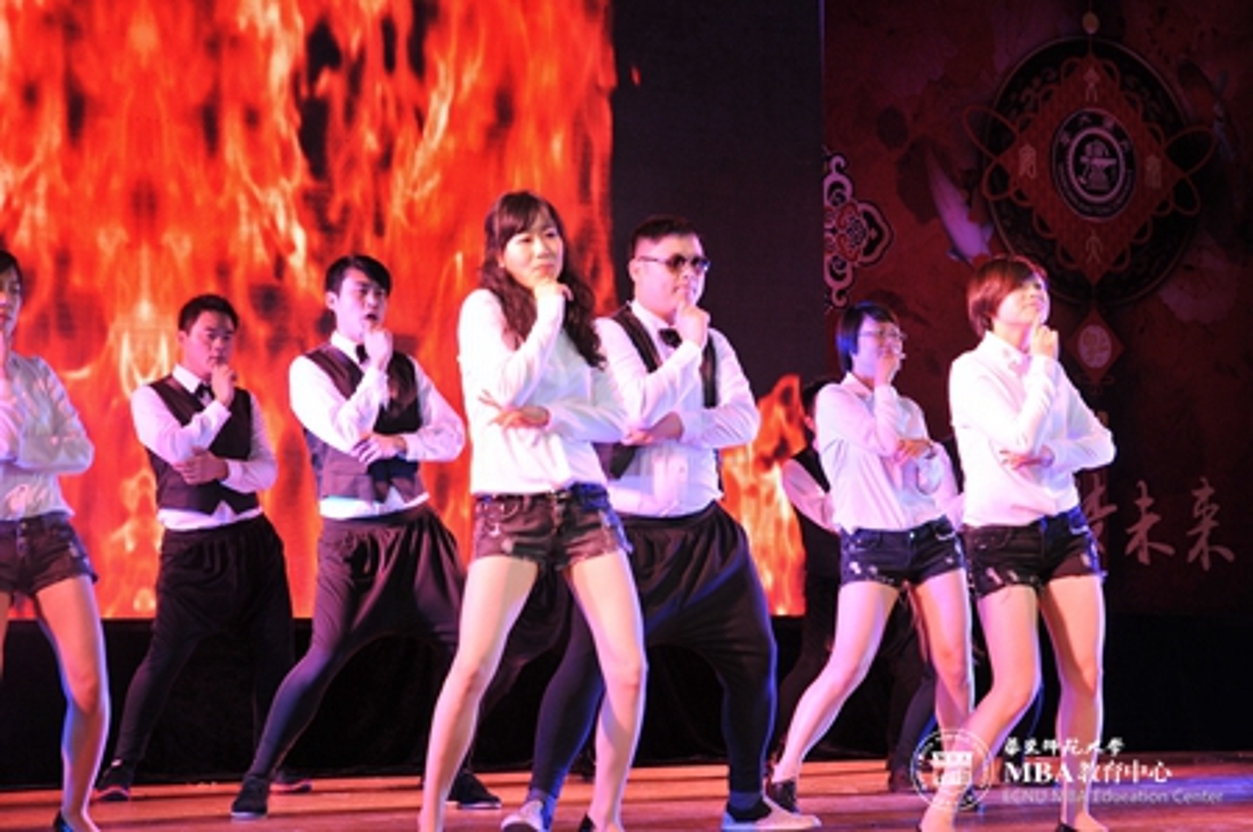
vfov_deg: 16.2
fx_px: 2920
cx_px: 626
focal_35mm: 84
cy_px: 416
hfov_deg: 24.2
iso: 400
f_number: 4.5
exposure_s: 1/60
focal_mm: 56
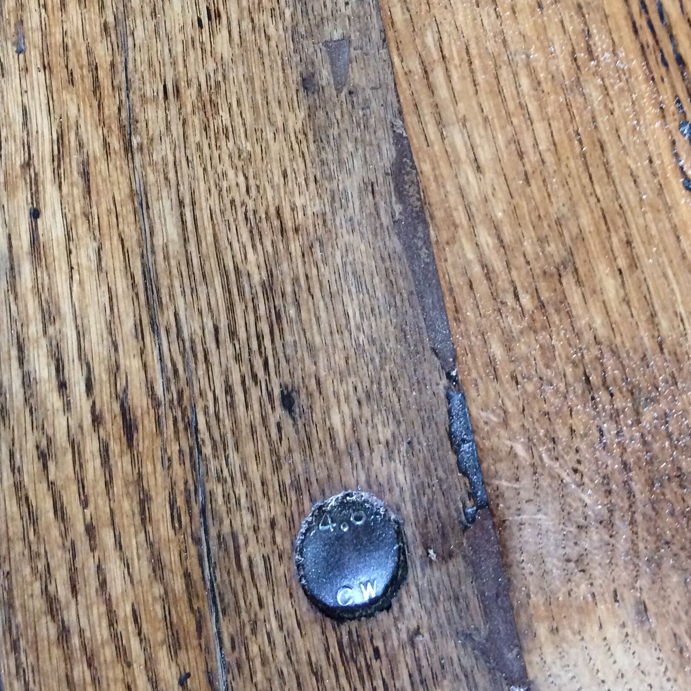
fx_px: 1152
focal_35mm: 51
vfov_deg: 32.2
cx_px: 365
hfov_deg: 33.4
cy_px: 109
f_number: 2.2
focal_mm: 4.15
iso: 200
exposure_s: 1/33
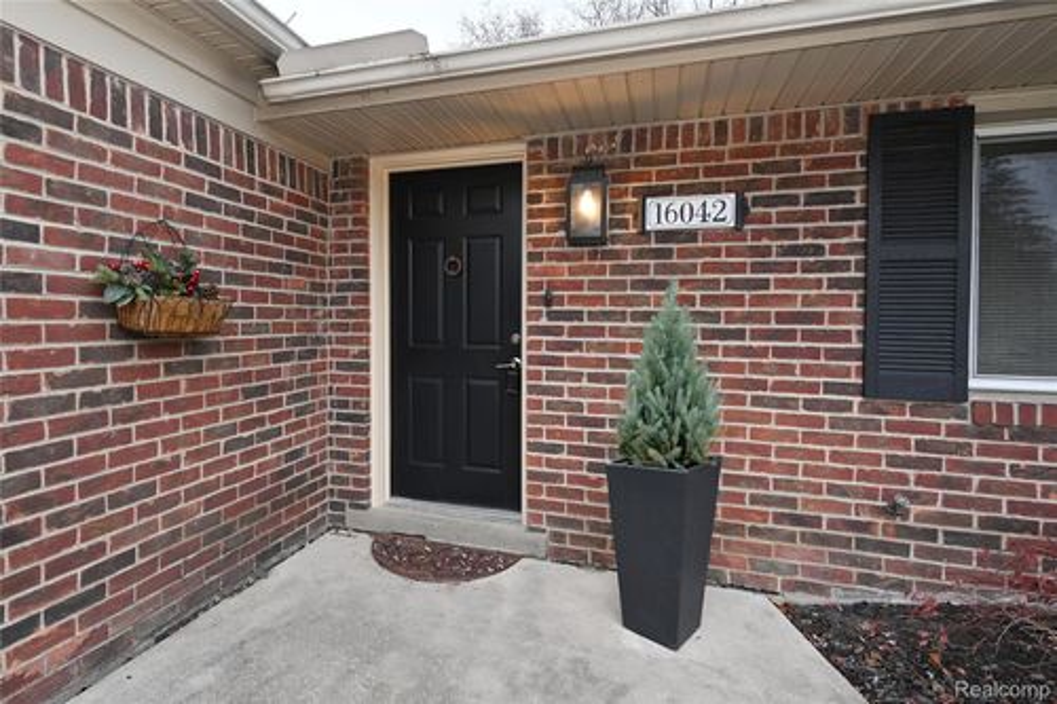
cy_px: 352
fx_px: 455
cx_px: 528
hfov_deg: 98.6
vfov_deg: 75.5
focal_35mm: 16
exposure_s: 1/100
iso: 200
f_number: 5
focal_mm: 15.5
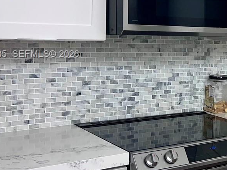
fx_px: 465
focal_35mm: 71
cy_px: 55
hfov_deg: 24.9
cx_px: 268
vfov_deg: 20.6
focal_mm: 5.7
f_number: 1.5
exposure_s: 1/120
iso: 40
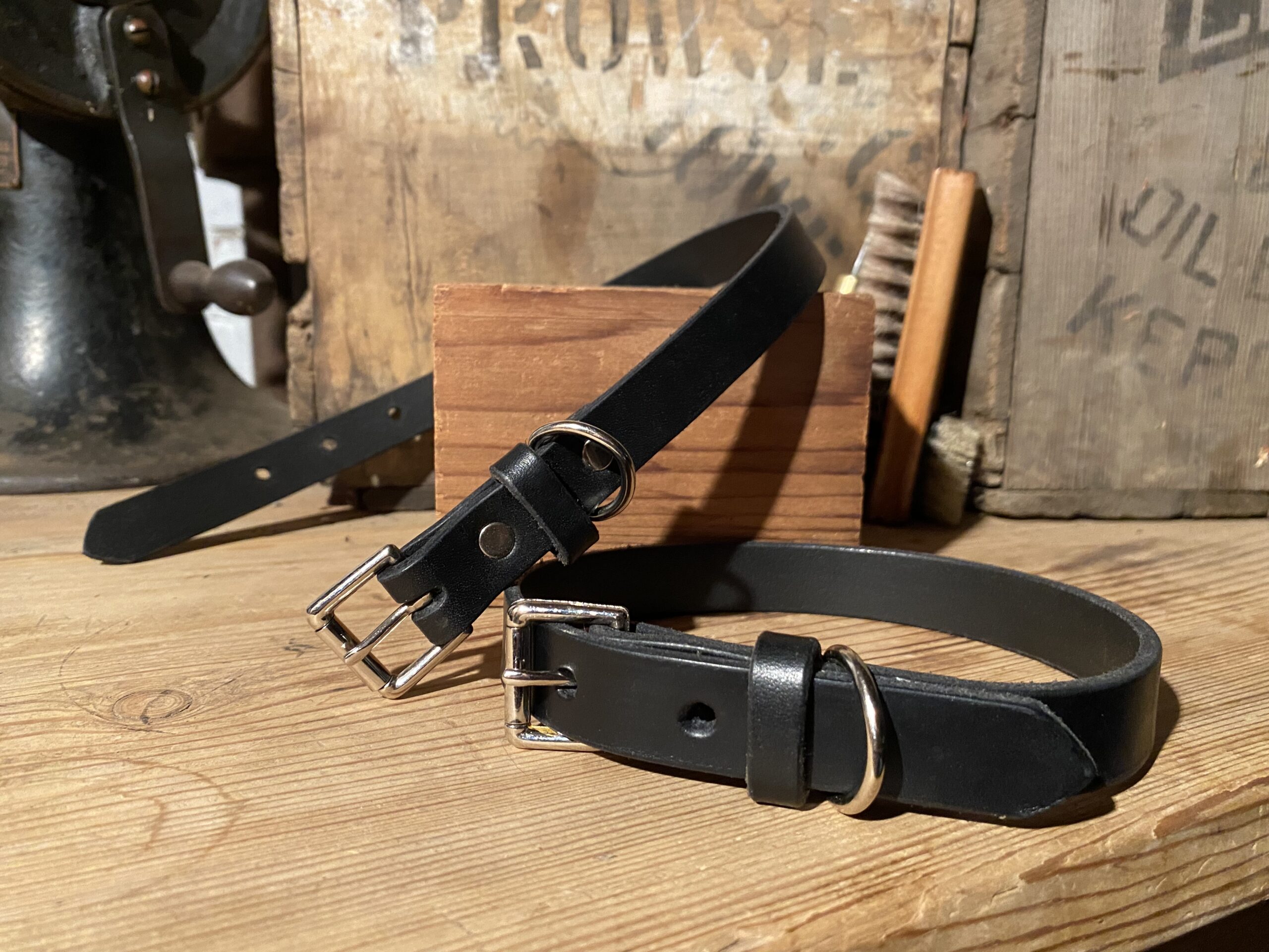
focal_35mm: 26
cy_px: 476
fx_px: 953
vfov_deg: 53.1
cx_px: 634
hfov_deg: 67.3
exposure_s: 1/33
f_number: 1.8
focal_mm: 4.25
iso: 400
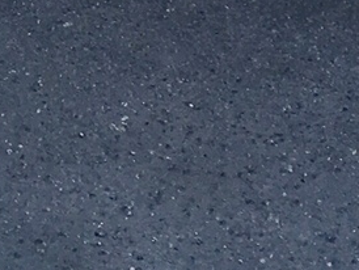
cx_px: 3
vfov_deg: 6.3
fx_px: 2211
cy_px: -616
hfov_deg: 9.2
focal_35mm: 213
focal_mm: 4.15
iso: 25
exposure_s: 1/170
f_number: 2.2
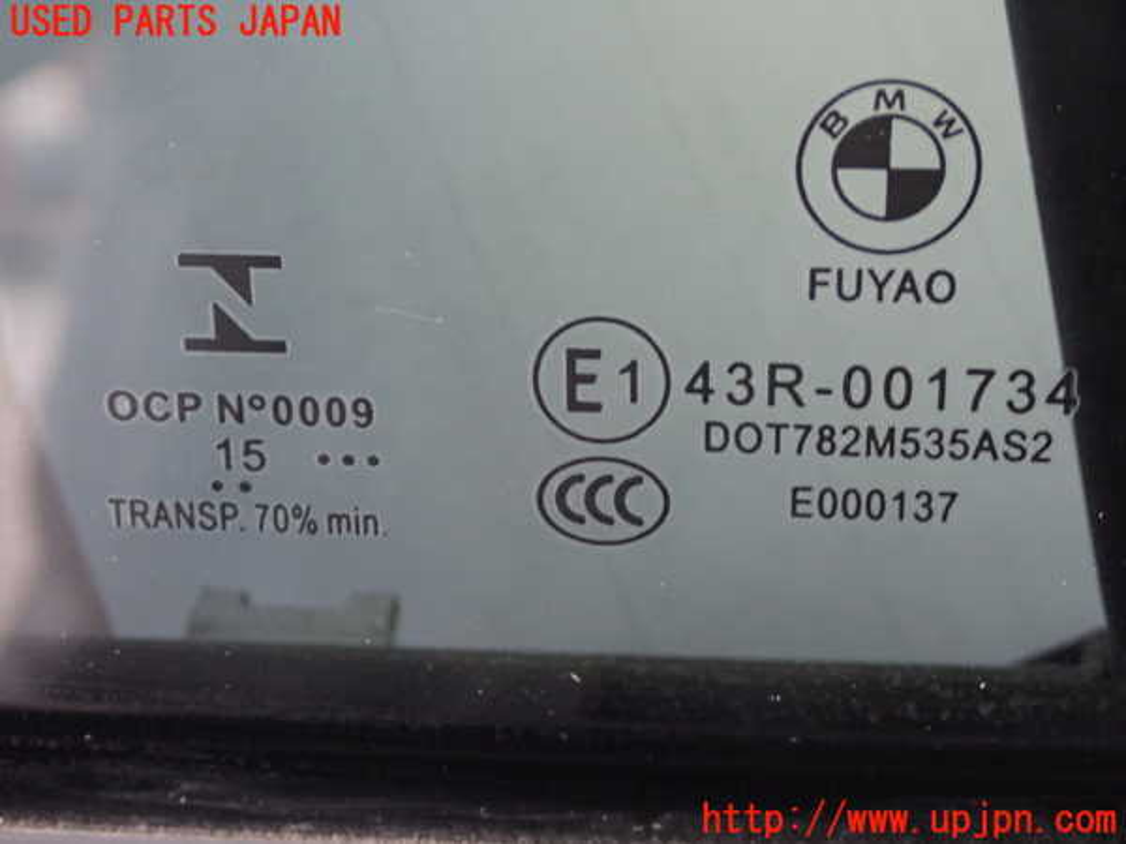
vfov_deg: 19.1
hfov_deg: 25.3
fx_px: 2505
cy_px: 422
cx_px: 563
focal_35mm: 77
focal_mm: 13.65
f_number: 4.1
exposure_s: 1/30
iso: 800
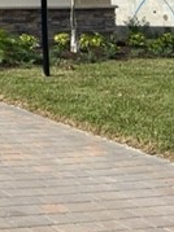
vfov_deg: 19.8
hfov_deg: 12.6
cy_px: -51
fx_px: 624
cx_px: -238
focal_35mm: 93
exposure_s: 1/4310
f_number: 1.6
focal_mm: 5.1
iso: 50
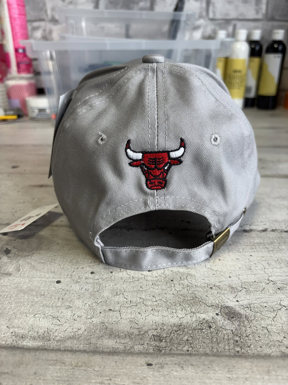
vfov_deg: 67.3
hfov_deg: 53.1
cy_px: 192
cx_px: 144
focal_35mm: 26
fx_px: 288
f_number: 1.6
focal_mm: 6
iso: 64
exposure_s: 1/100
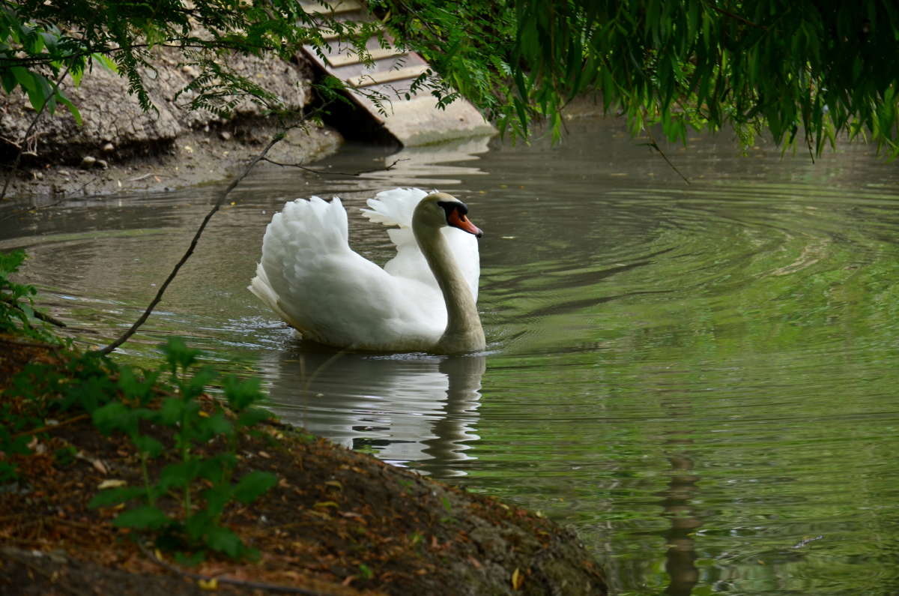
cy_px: 298
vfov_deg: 8.7
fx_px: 3925
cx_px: 450
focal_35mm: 158
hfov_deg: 13.1
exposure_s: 1/200
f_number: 5.6
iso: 100
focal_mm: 105
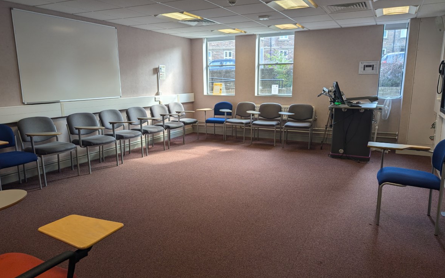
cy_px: 142
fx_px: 315
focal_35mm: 26
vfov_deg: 47.6
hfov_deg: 70.4
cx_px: 219
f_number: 1.85
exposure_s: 1/123
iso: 46
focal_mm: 6.81
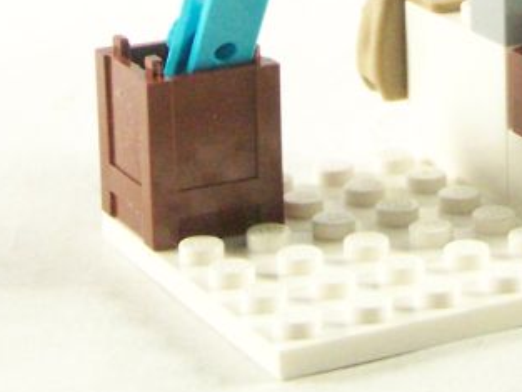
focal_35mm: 167
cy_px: -170
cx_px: 462
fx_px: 2519
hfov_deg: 11.8
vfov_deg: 8.7
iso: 400
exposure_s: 1/60
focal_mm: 8.5
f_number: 4
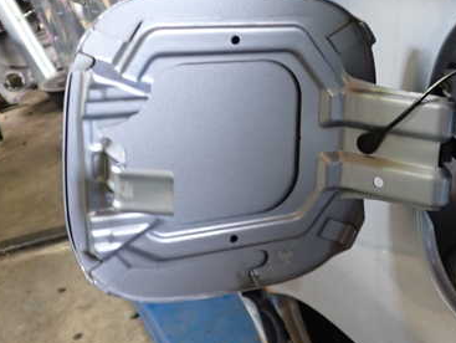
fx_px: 646
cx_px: 318
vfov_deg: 29.6
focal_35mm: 49
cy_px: 123
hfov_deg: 38.3
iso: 200
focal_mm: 5.4
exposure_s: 1/30
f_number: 2.3
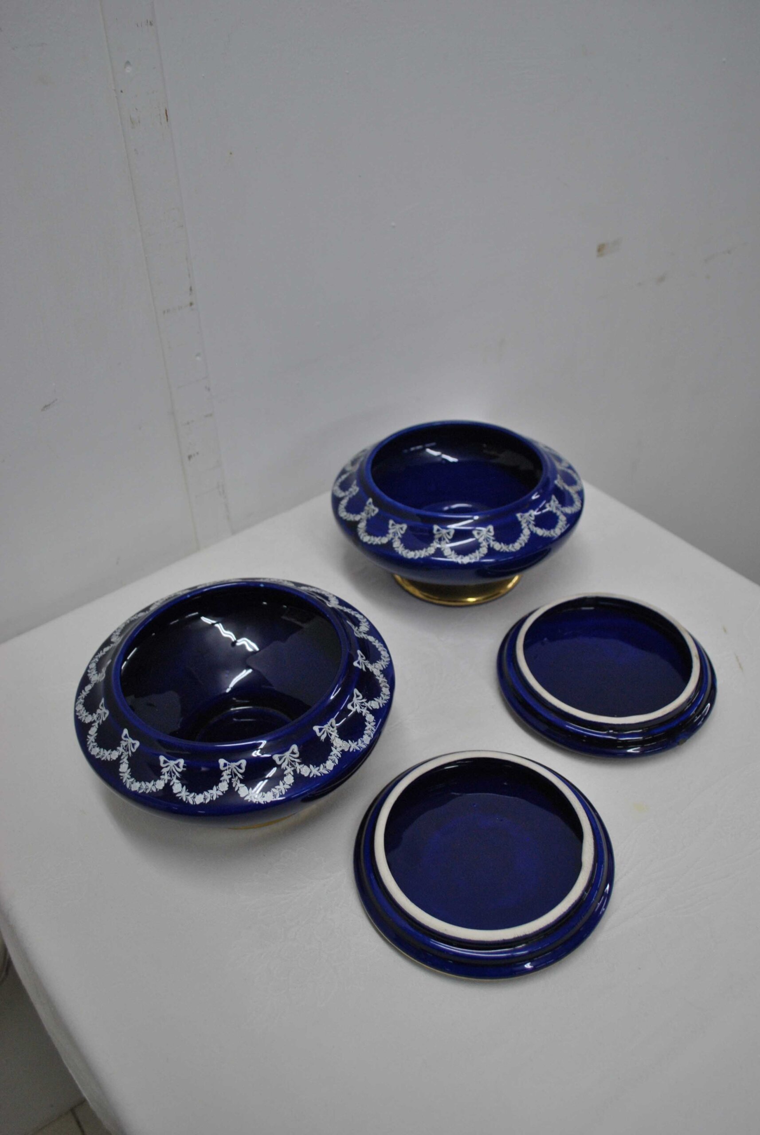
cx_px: 380
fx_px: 947
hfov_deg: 43.7
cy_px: 568
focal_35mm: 30
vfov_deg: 61.9
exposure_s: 1/60
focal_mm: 20
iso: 400
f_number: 3.8
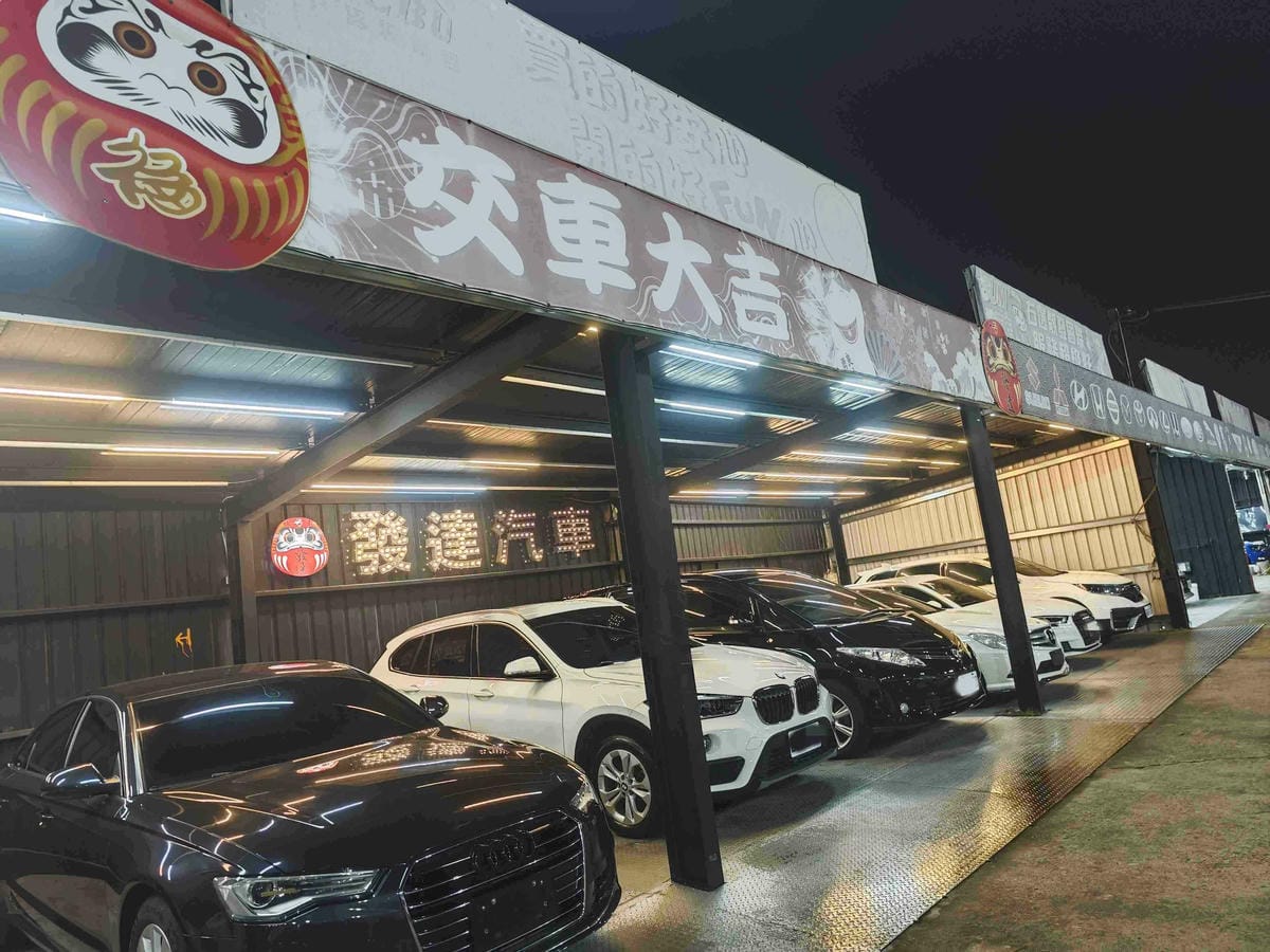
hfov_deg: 73.9
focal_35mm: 23
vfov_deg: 58.9
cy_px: 476
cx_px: 635
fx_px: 844
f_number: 1.63
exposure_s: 1/40
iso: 500
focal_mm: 8.72
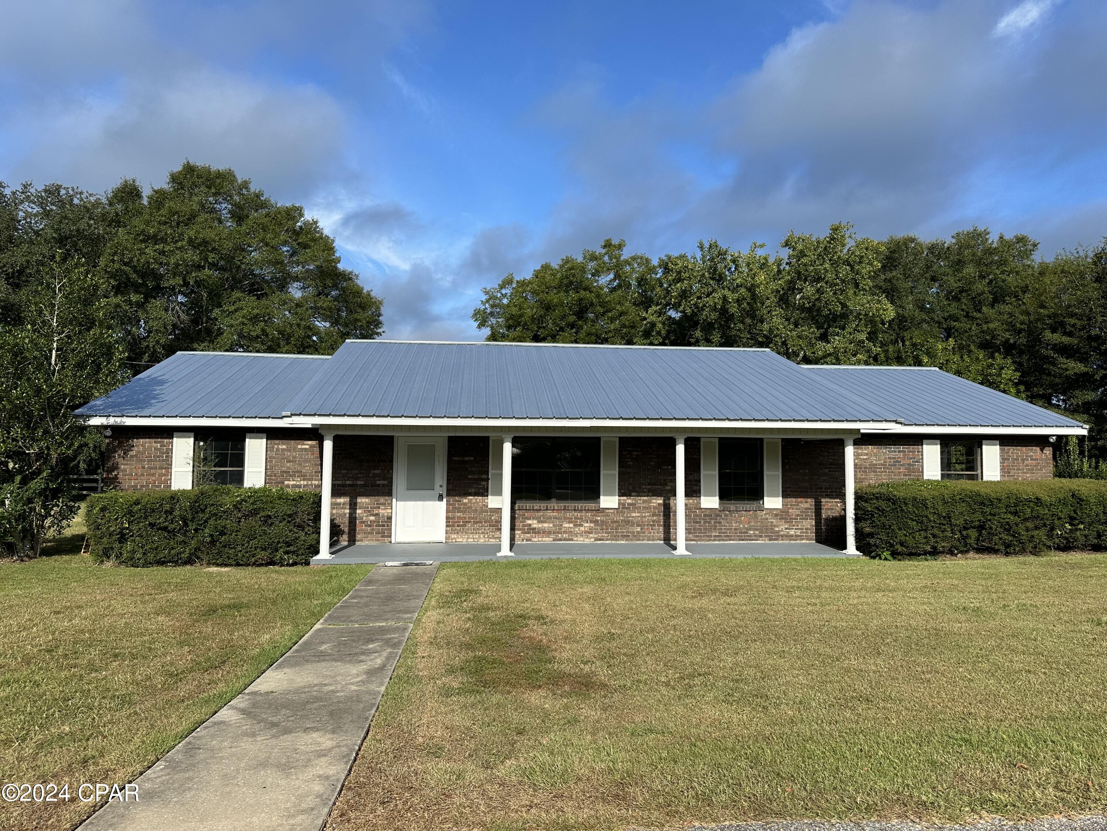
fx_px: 768
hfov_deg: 71.6
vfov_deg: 56.8
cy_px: 416
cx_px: 554
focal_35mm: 24
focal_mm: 6.86
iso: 80
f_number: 1.78
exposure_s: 1/3356
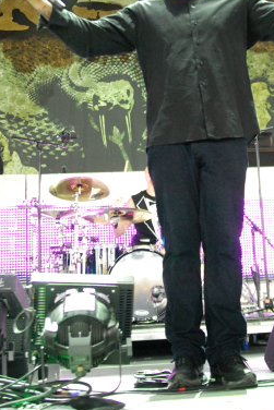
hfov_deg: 20.1
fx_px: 764
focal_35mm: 67
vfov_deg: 29.6
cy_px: 107
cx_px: 217
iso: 1250
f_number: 2.8
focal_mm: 28
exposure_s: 1/160
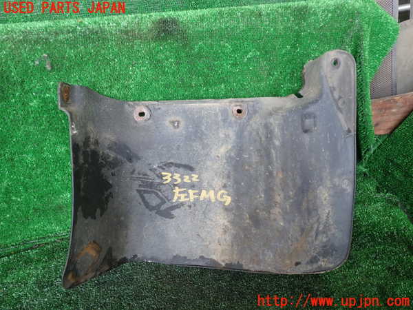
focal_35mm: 30
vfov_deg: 46.8
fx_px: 358
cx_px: 206
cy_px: 155
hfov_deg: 60.0
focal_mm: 5.4
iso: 160
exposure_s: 1/60
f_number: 2.3
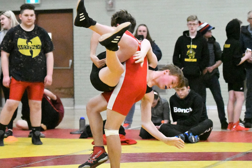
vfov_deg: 13.0
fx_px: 735
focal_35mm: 105
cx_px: 126
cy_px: 84
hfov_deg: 19.5
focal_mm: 70
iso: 51200
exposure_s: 1/2000
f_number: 2.8
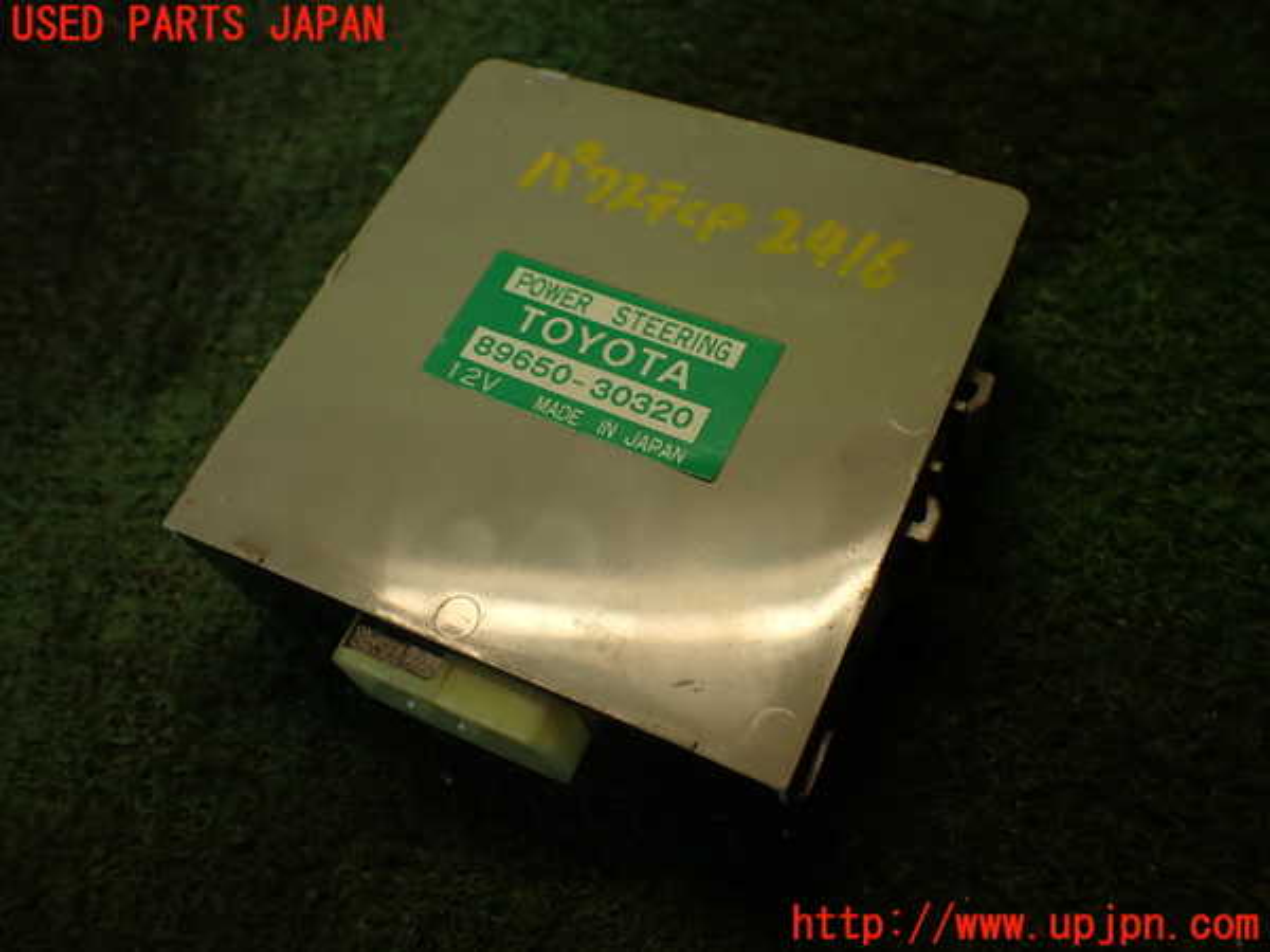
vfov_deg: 44.2
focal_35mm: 32
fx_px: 1174
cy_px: 476
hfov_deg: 56.8
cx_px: 635
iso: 125
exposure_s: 1/60
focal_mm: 5.79
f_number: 2.4
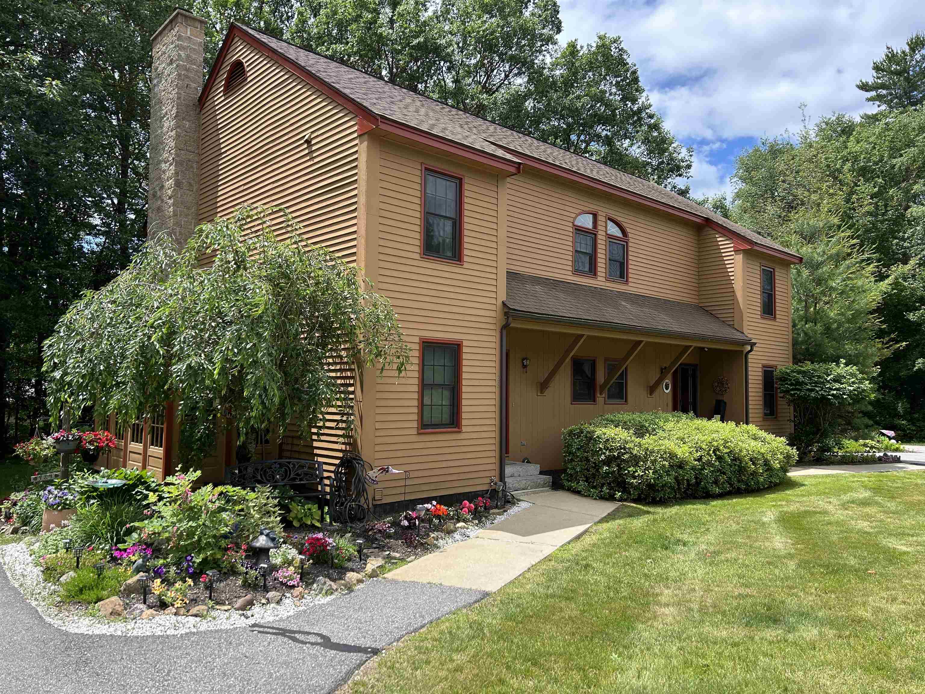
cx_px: 462
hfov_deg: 67.3
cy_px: 347
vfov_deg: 53.1
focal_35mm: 26
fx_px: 695
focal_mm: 5.7
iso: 50
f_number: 1.5
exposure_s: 1/2252
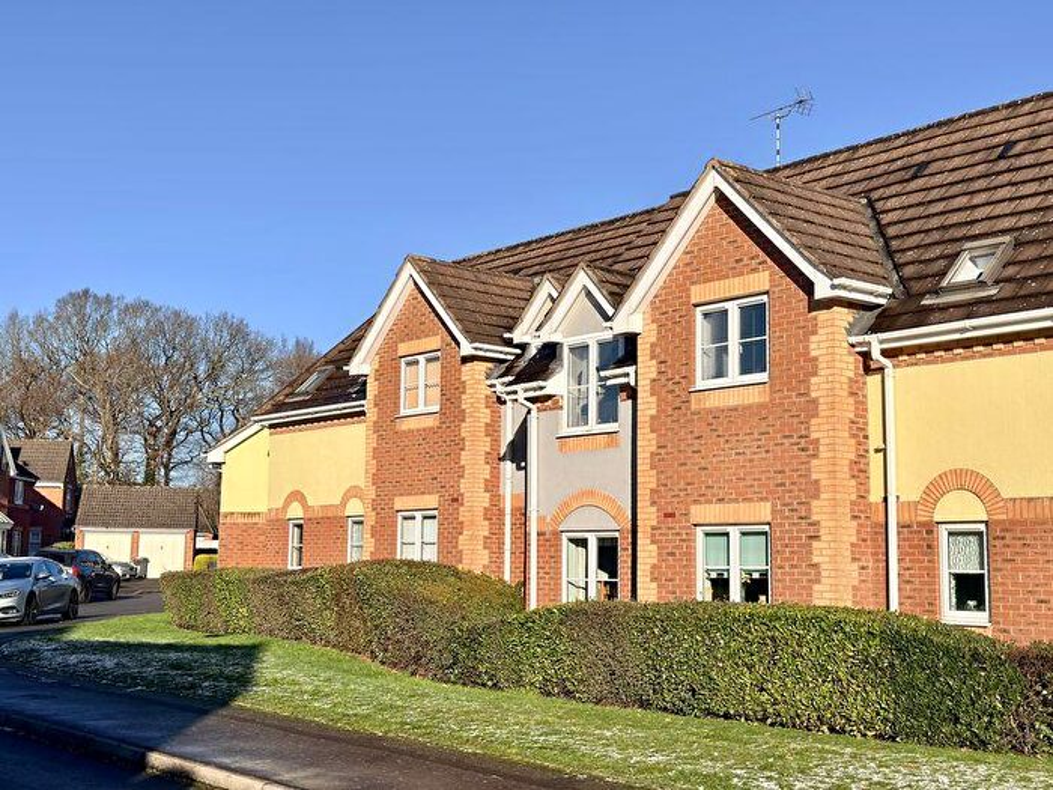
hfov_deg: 40.4
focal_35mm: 47
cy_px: 395
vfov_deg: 30.9
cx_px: 526
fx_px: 1430
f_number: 1.78
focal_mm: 6.76
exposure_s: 1/5618
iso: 64
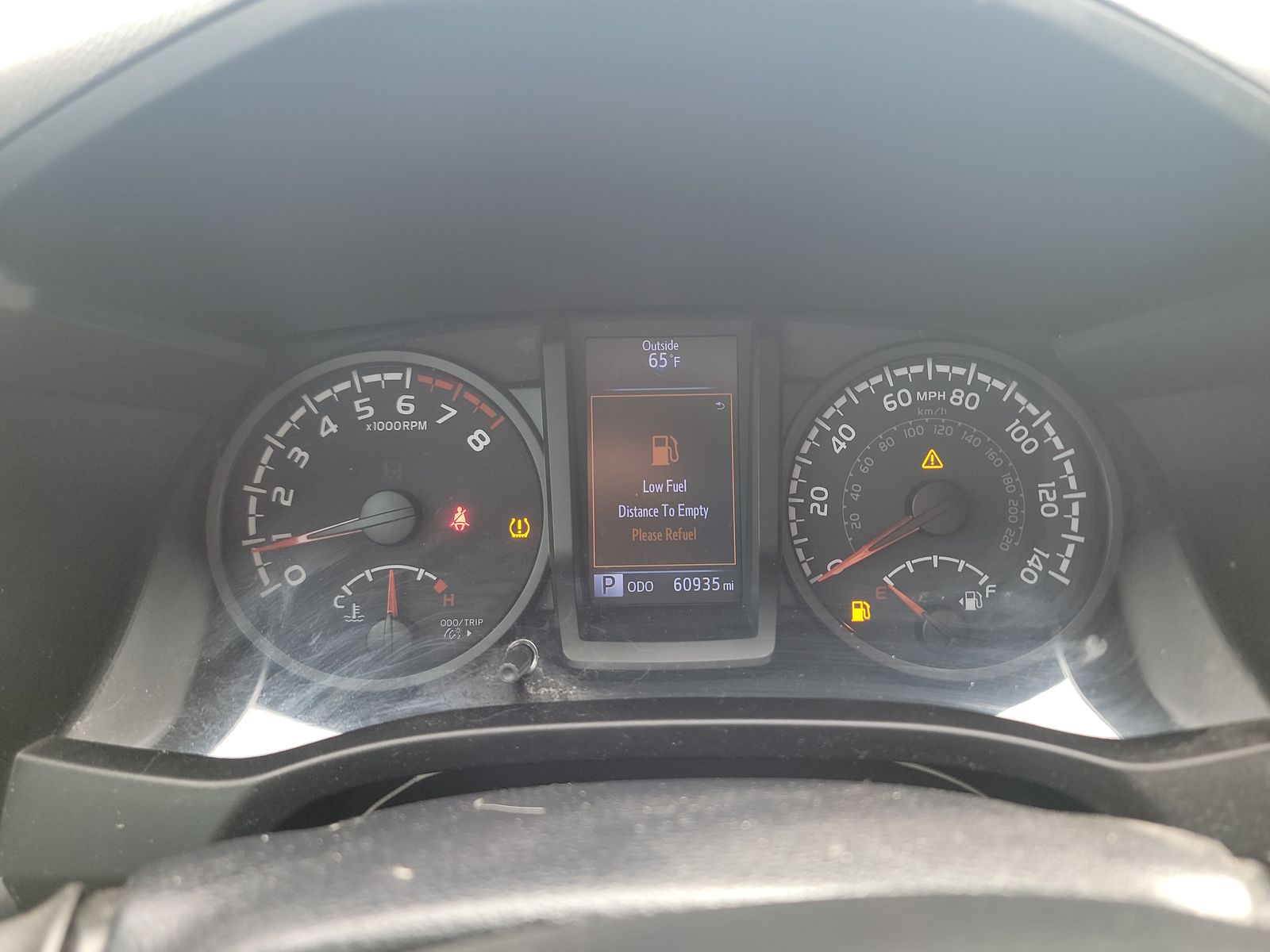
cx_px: 635
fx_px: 881
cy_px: 476
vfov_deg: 56.8
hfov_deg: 71.6
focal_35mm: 24
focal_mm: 6.7
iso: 142
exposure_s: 1/59
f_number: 1.8
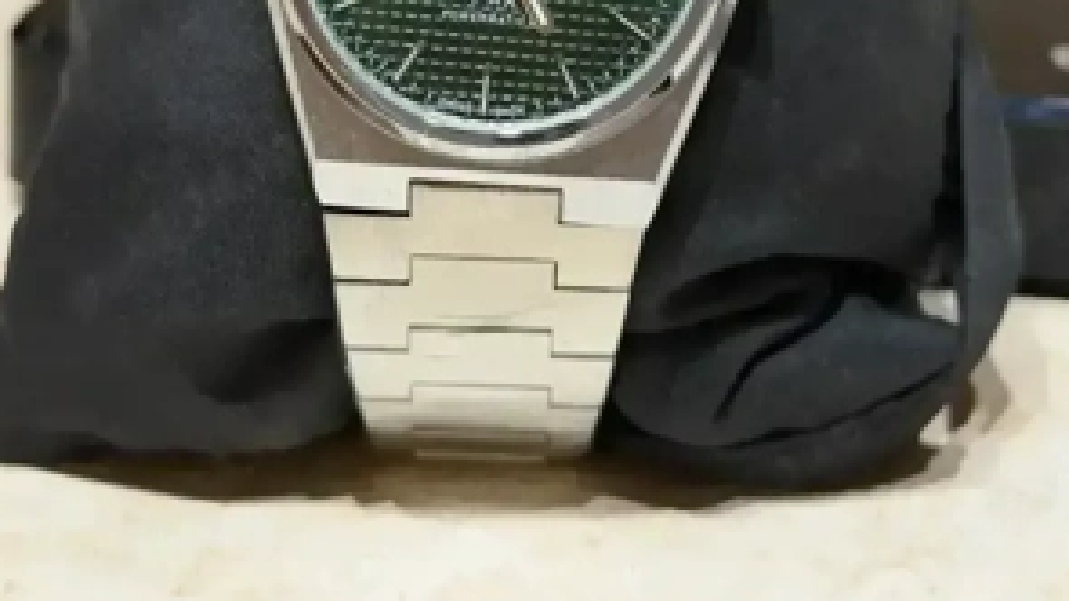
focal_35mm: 71
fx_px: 2013
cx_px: 536
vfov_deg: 16.6
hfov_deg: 29.7
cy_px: -18
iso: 200
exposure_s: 1/50
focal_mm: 6.76
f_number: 1.78
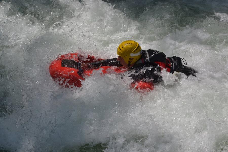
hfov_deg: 21.9
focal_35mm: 93
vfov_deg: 14.7
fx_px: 589
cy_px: 76
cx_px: 114
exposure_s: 1/1600
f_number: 10
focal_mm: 62
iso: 400
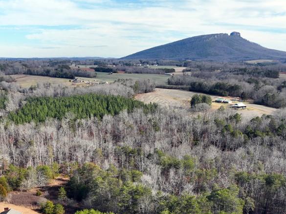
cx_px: 149
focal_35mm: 42
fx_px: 347
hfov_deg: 44.8
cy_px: 179
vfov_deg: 33.1
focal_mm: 12.3
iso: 200
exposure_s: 1/200
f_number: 2.8
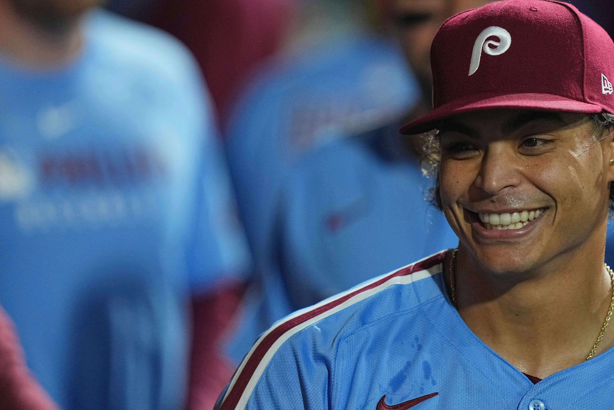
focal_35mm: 573
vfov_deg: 2.4
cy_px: 179
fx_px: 9772
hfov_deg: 3.6
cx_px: 401
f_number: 2.8
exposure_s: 1/1250
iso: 2500
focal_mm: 400
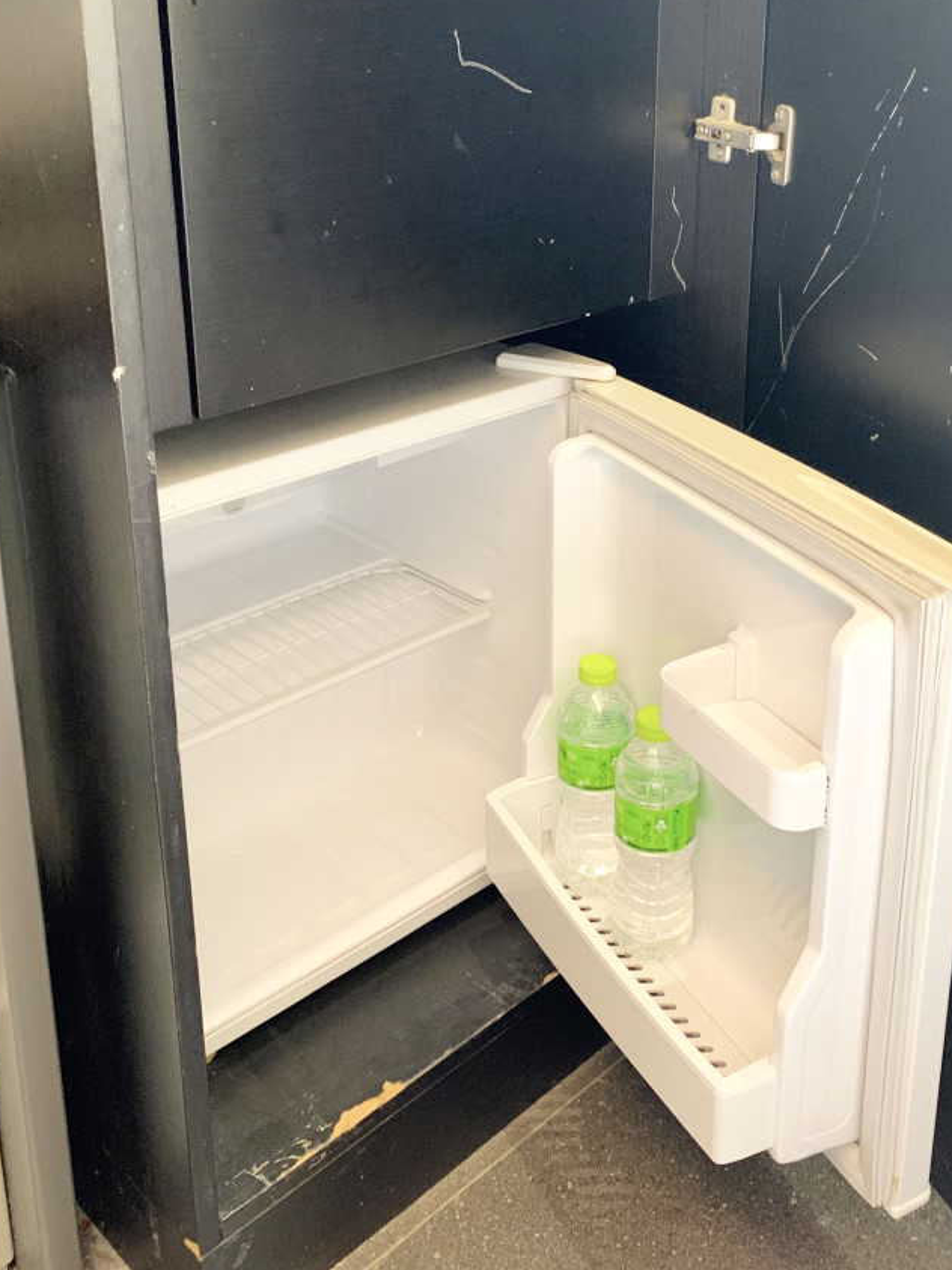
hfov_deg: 38.6
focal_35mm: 37
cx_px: 535
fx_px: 1357
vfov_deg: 48.9
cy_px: 378
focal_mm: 4.25
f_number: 1.8
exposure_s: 1/31
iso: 400
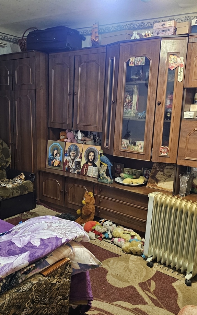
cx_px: 74
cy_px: 158
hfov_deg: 37.1
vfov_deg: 56.7
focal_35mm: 34
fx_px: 292
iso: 1000
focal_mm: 6.3
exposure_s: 1/25
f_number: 1.7
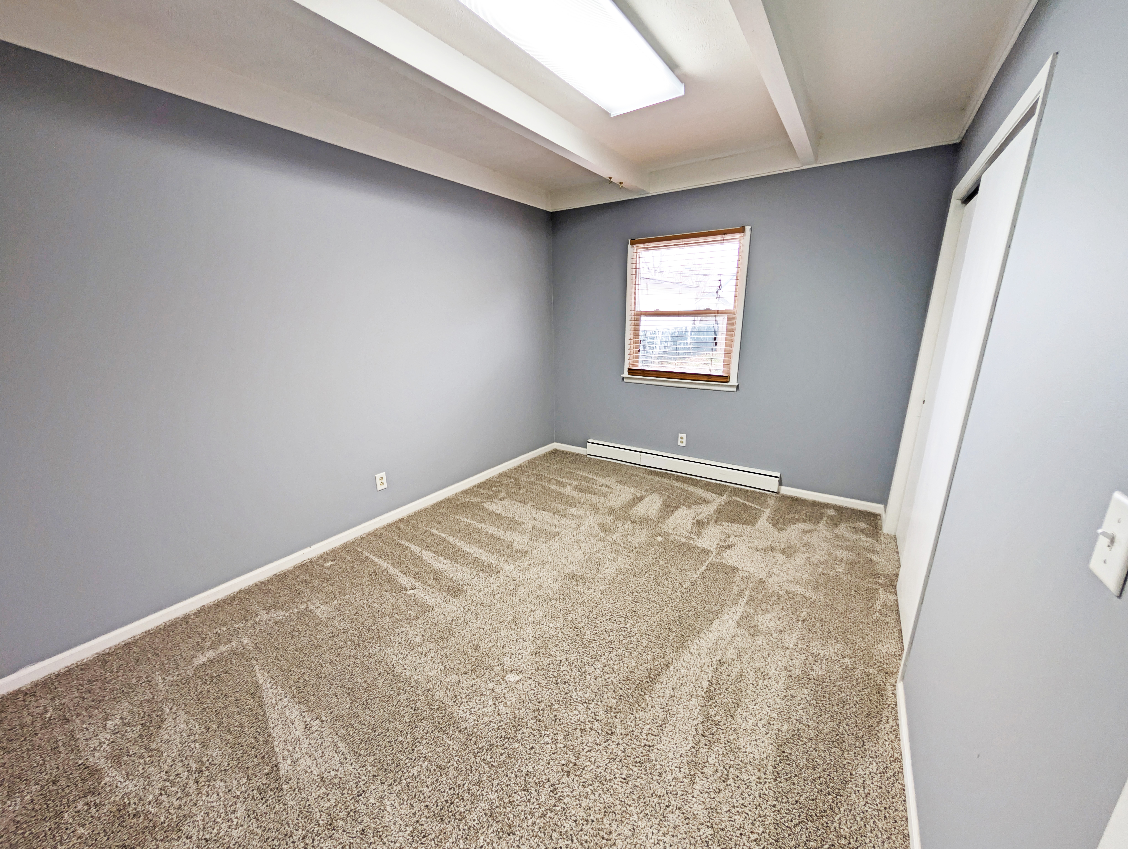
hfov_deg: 110.5
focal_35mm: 12
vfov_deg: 94.6
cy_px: 424
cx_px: 564
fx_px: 392
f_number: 1.7
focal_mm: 2.02
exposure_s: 1/120
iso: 70
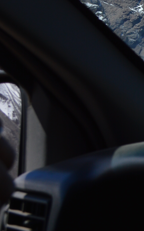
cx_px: 448
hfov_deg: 7.2
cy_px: -27
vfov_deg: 12.8
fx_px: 1005
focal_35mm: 160
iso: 100
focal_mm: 26
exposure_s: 1/250
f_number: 8
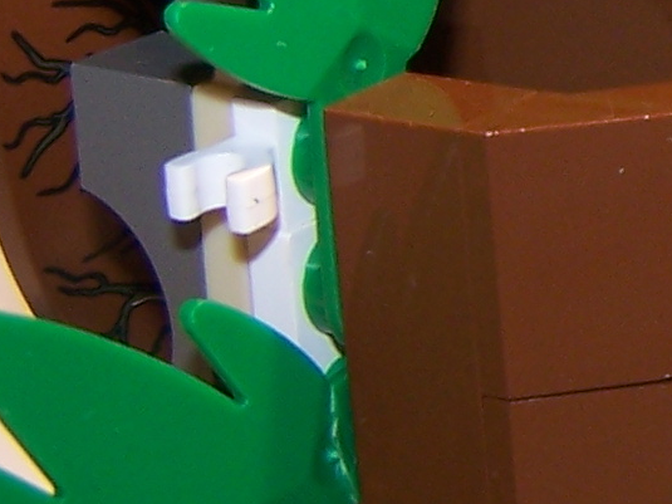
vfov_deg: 8.0
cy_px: -80
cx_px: 1482
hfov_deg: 9.8
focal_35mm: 183
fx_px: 3552
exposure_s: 1/60
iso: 80
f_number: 2.8
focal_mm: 6.3
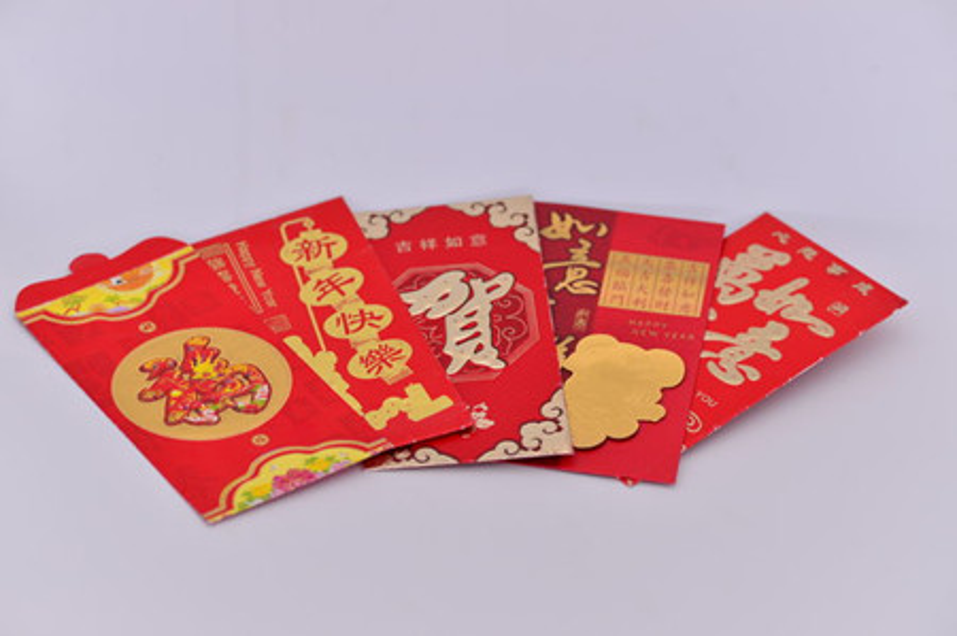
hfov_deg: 19.5
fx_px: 2788
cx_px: 478
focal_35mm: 105
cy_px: 318
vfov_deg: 13.0
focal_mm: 105
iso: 160
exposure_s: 1/500
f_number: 5
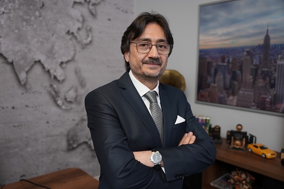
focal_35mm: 33
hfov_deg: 57.1
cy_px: 94
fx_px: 261
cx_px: 142
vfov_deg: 39.9
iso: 640
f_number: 3.2
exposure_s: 1/100
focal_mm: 33.1
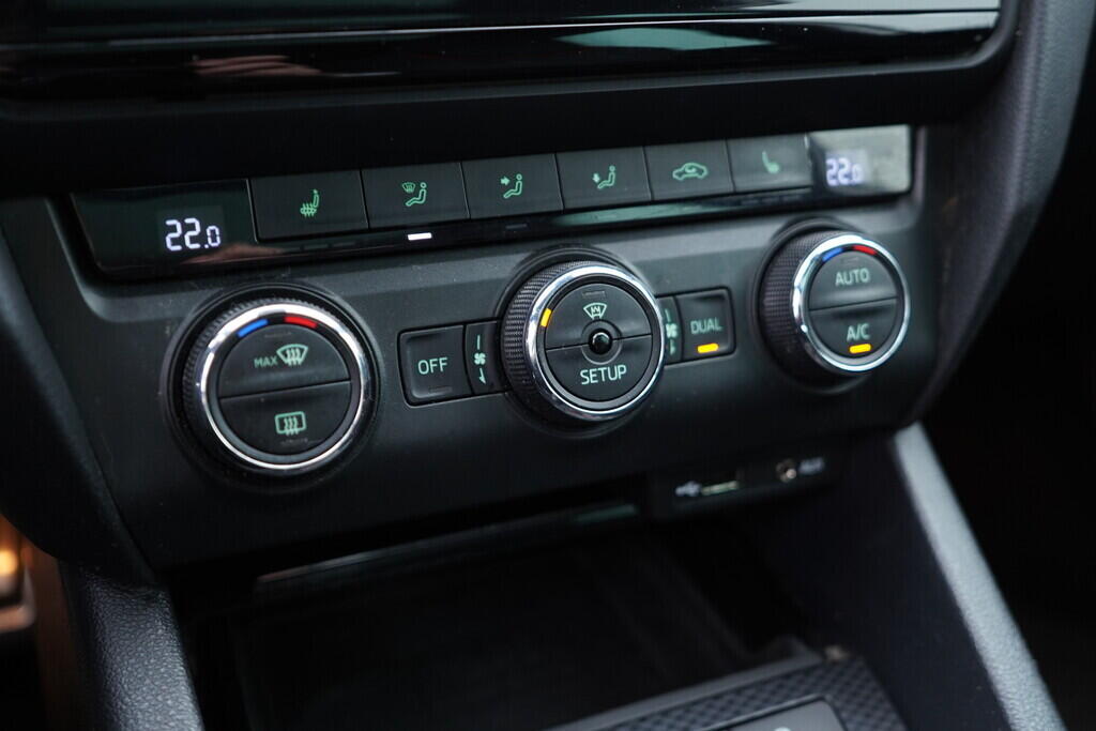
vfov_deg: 36.9
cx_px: 548
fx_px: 1096
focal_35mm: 36
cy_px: 366
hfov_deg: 53.1
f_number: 2.8
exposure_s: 1/40
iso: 500
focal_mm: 24
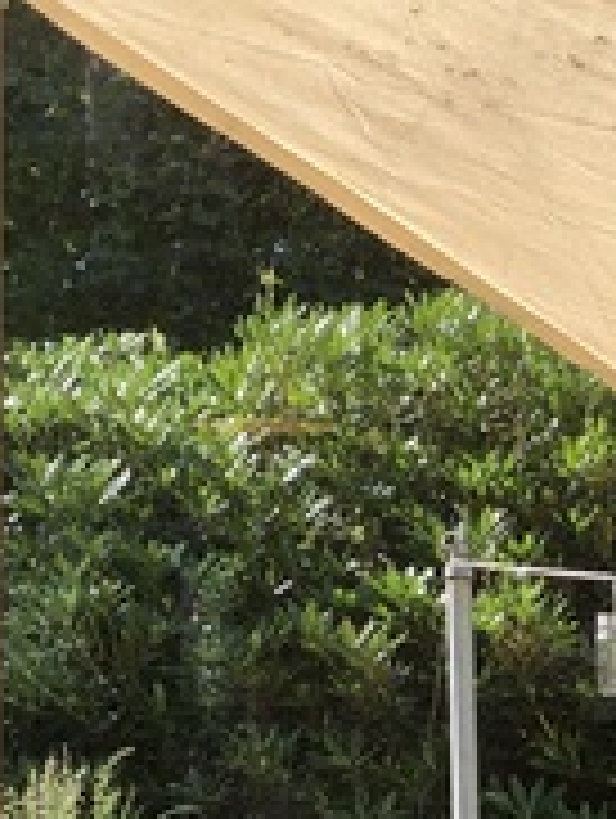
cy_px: 765
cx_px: 764
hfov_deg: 12.3
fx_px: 2793
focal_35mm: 118
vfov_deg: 16.4
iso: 20
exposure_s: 1/607
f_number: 1.8
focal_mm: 3.99
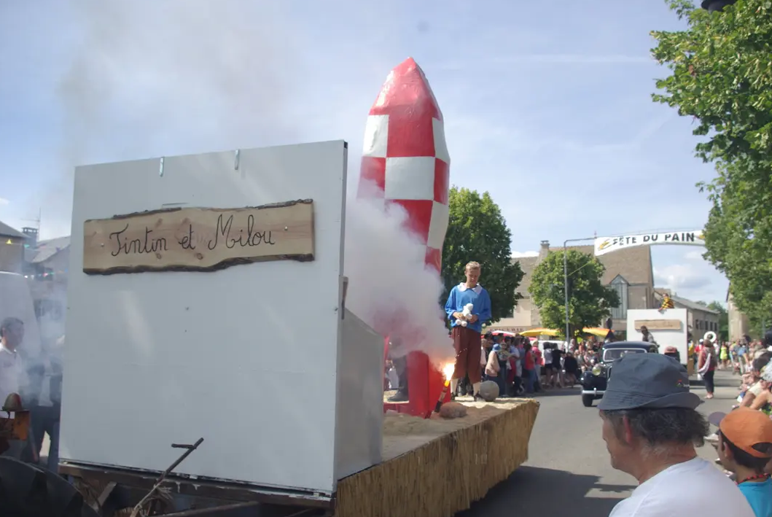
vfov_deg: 39.0
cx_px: 408
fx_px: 730
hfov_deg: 55.7
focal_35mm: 34
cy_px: 282
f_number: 8
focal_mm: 20
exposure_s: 1/250
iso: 100
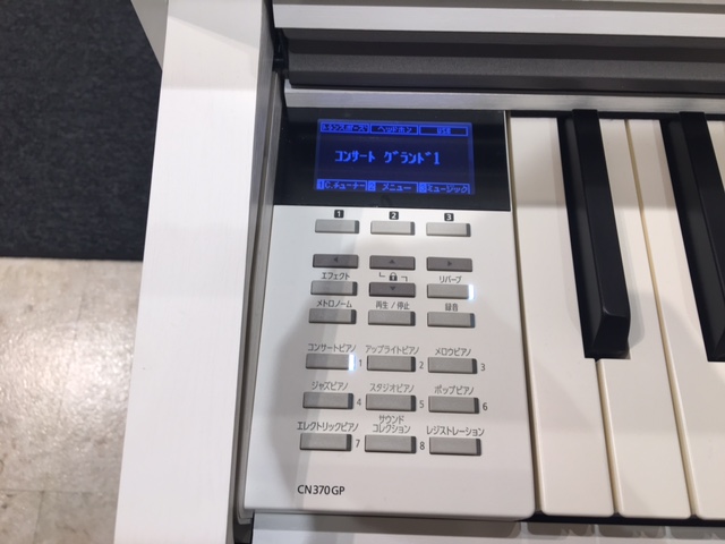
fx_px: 607
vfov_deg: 48.2
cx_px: 362
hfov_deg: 61.7
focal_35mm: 29
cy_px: 272
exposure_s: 1/60
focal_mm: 4.15
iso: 32
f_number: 2.2
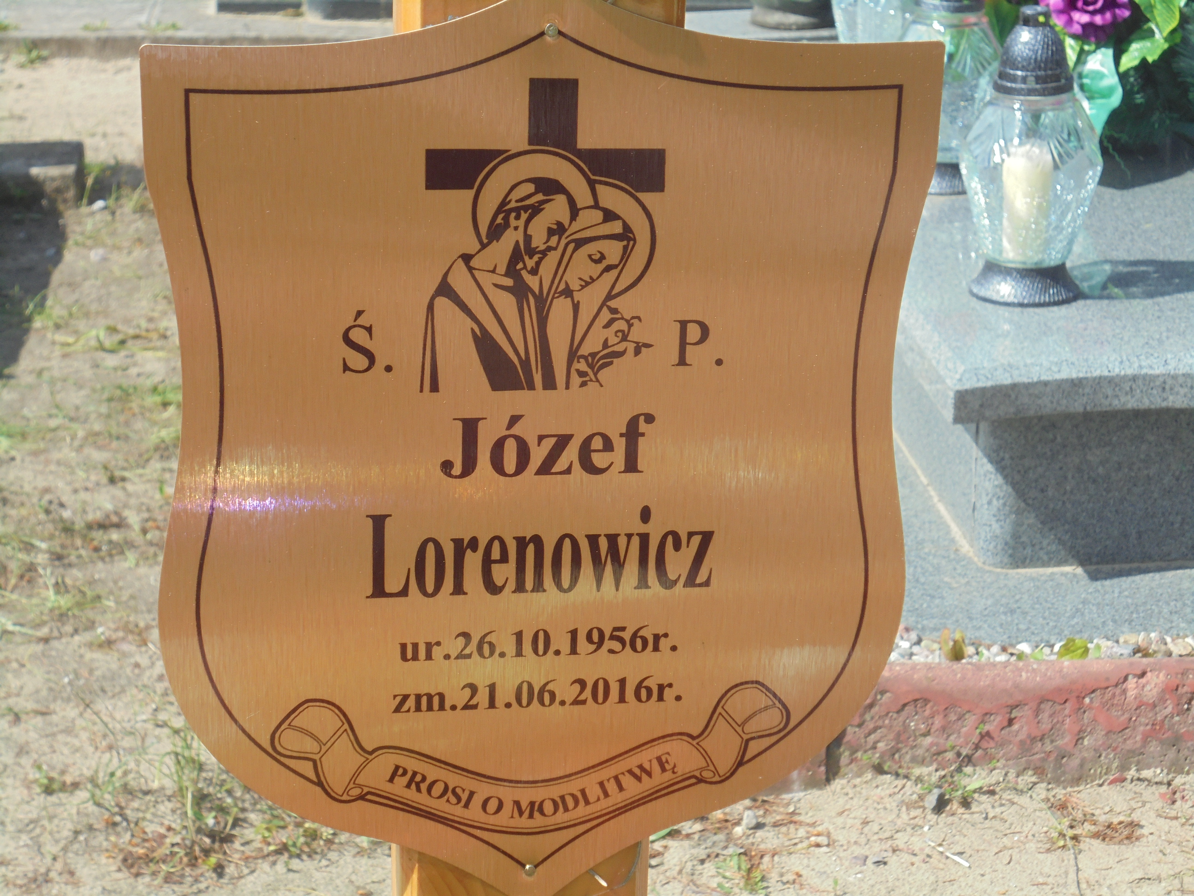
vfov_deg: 20.2
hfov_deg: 26.7
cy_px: 448
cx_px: 597
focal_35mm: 73
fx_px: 2518
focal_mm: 13.1
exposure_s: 1/250
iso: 100
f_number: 6.1
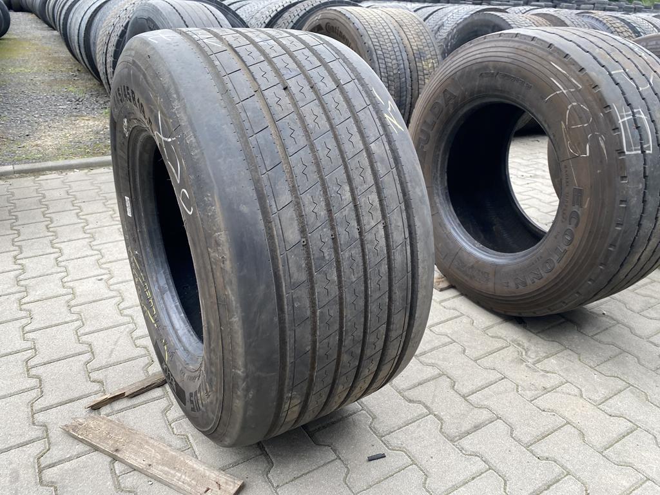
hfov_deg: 67.3
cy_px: 248
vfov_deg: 53.1
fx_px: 496
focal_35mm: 26
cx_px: 330
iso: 32
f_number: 1.8
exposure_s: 1/418
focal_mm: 4.25
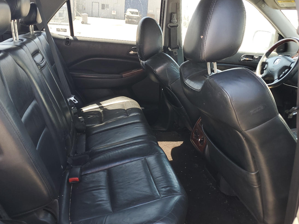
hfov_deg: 56.8
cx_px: 149
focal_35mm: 32
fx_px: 276
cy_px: 115
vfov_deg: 44.2
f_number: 1.5
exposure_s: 1/152
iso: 50
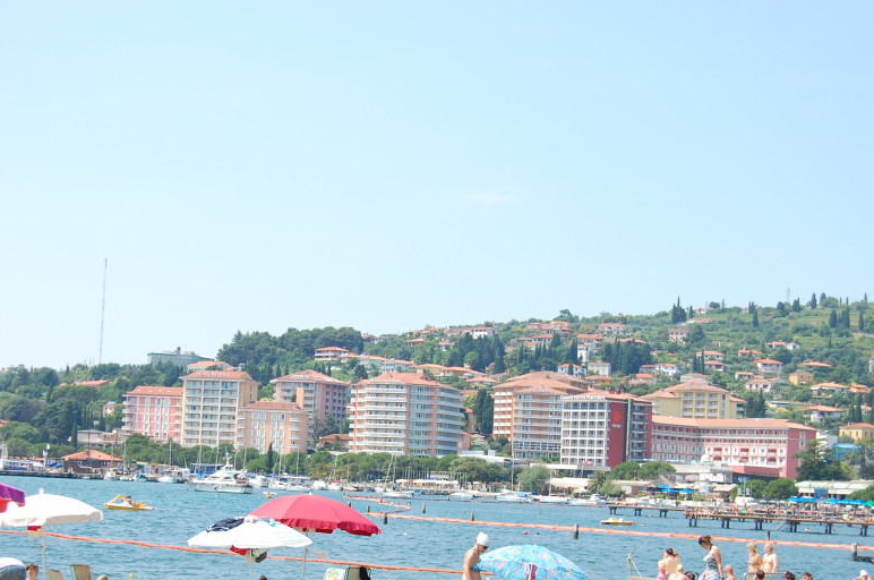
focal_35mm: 70
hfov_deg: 29.0
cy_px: 378
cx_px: 440
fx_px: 1688
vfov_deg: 19.4
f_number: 5.6
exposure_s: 1/500
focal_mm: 35
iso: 200
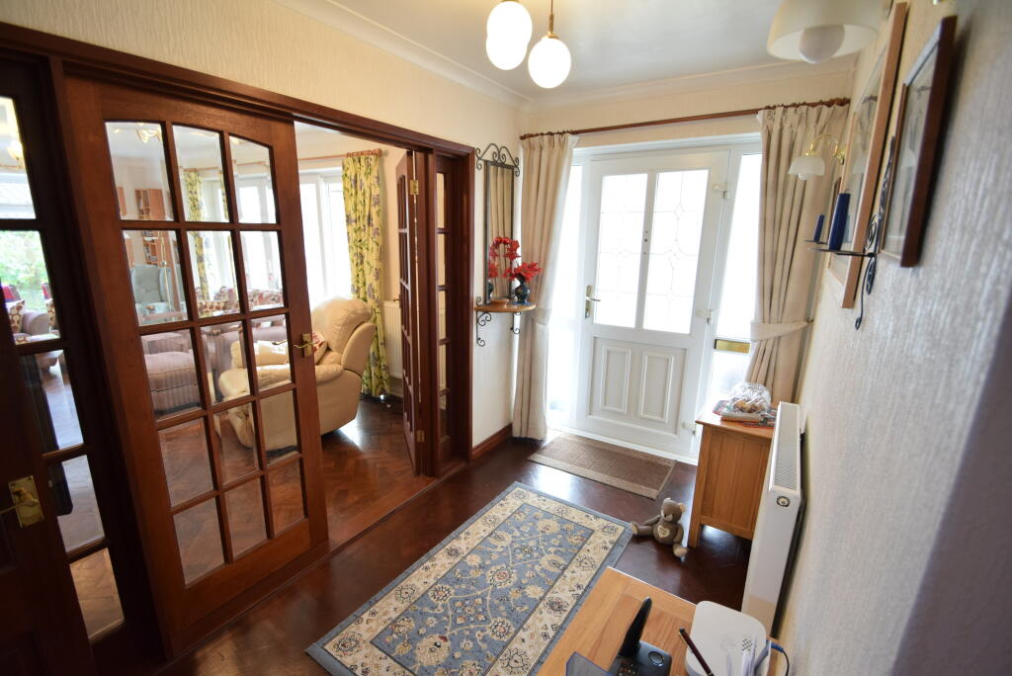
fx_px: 422
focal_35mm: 15
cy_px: 338
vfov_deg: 77.4
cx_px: 506
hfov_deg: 100.4
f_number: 4
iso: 800
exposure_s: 1/60
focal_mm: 10
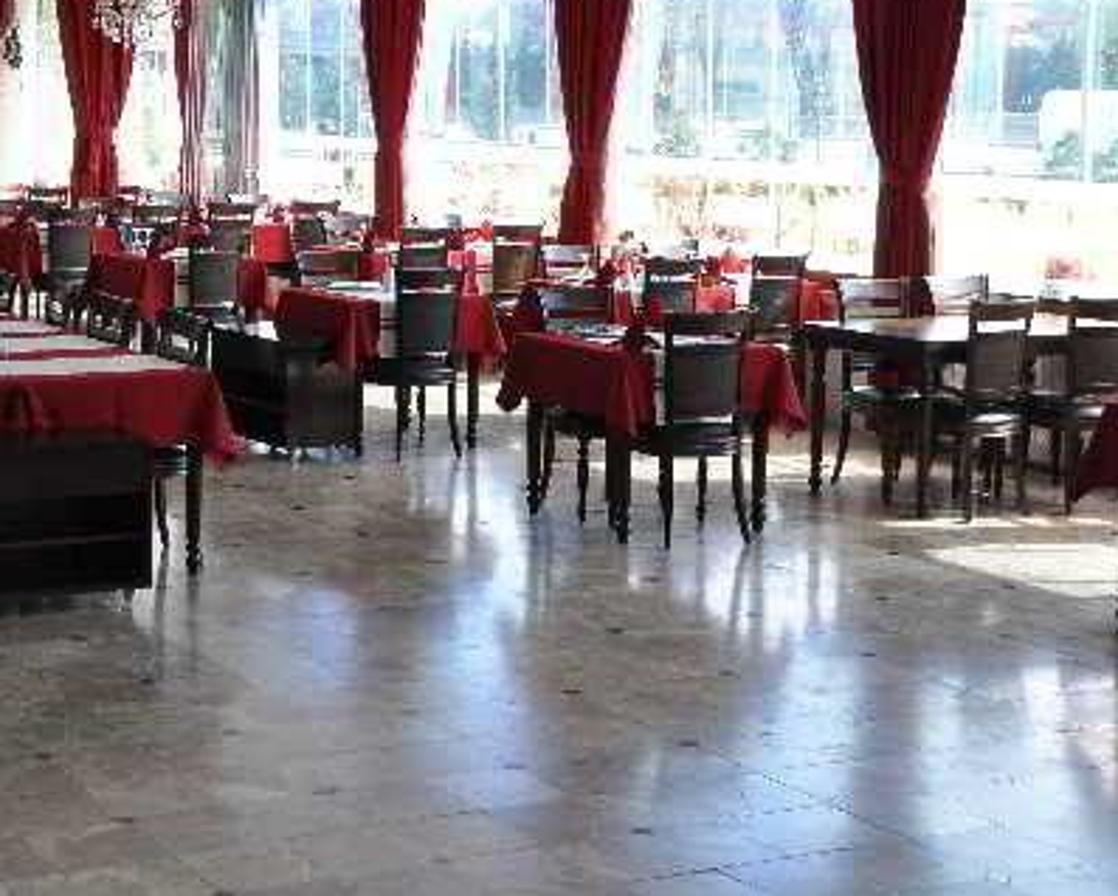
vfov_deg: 22.3
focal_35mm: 68
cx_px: 87
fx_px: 2251
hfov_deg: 26.8
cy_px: 210
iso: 1000
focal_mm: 24
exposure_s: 1/200
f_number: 7.1
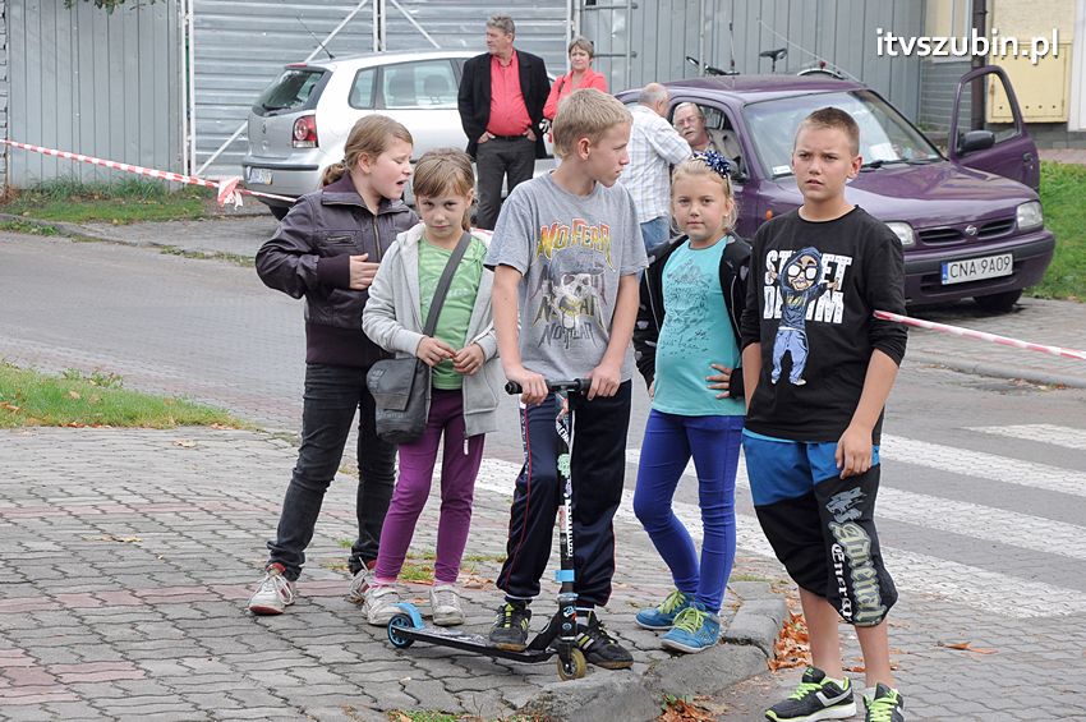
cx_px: 543
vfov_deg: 13.0
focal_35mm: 105
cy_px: 361
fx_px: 3164
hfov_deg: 19.5
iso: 640
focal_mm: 70
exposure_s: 1/250
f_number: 9
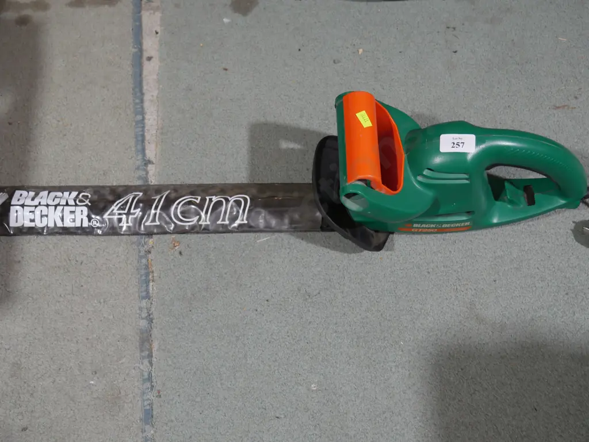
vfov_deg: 32.9
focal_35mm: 44
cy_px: 221
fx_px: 749
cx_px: 294
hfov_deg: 42.9
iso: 640
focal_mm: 22
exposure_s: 1/60
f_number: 4.7
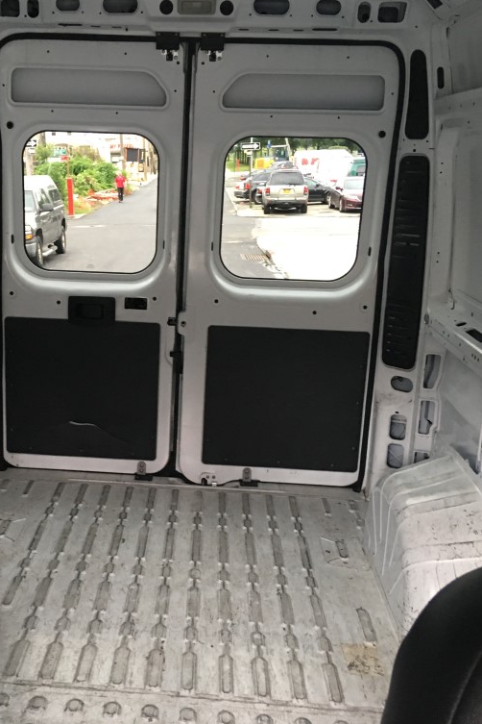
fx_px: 823
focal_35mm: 41
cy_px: 362
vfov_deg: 47.4
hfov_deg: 32.3
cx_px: 148
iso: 125
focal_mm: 4.15
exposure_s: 1/30
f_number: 2.2
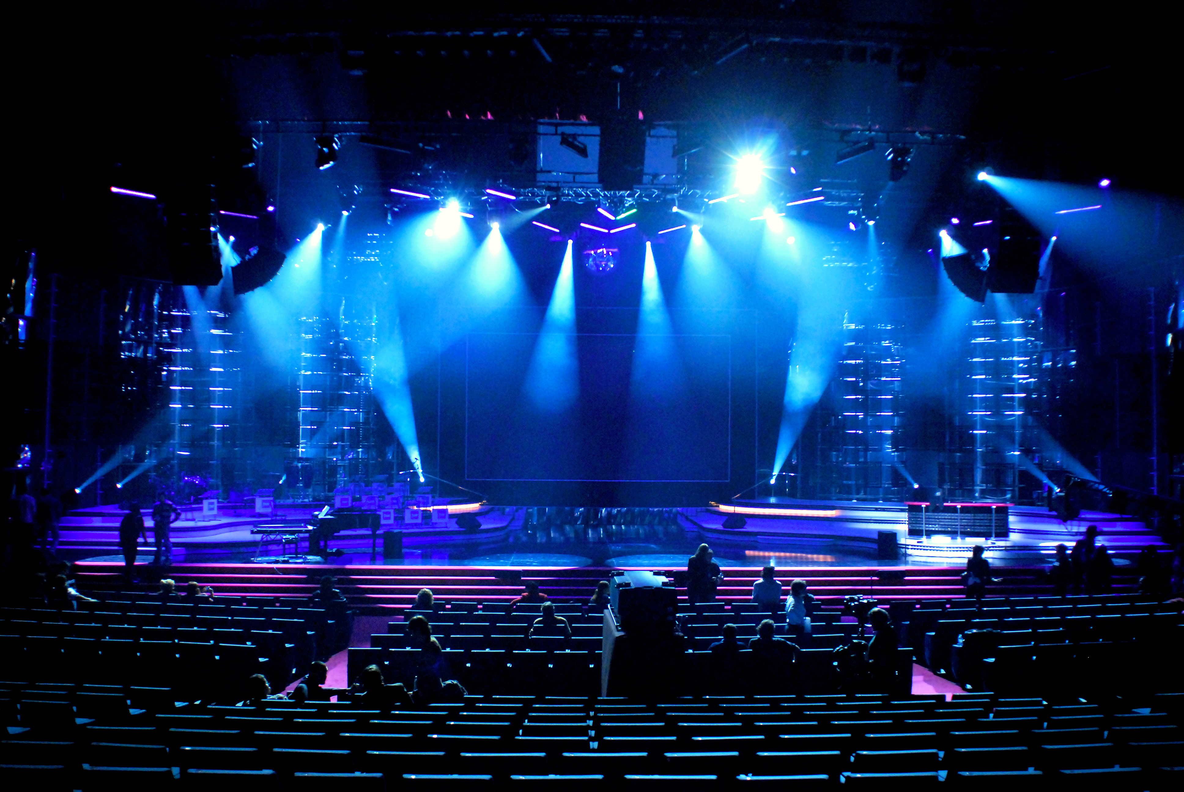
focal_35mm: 30
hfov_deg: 61.9
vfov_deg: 43.7
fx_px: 988
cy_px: 396
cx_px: 592
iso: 1600
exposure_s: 1/60
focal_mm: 20
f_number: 3.2
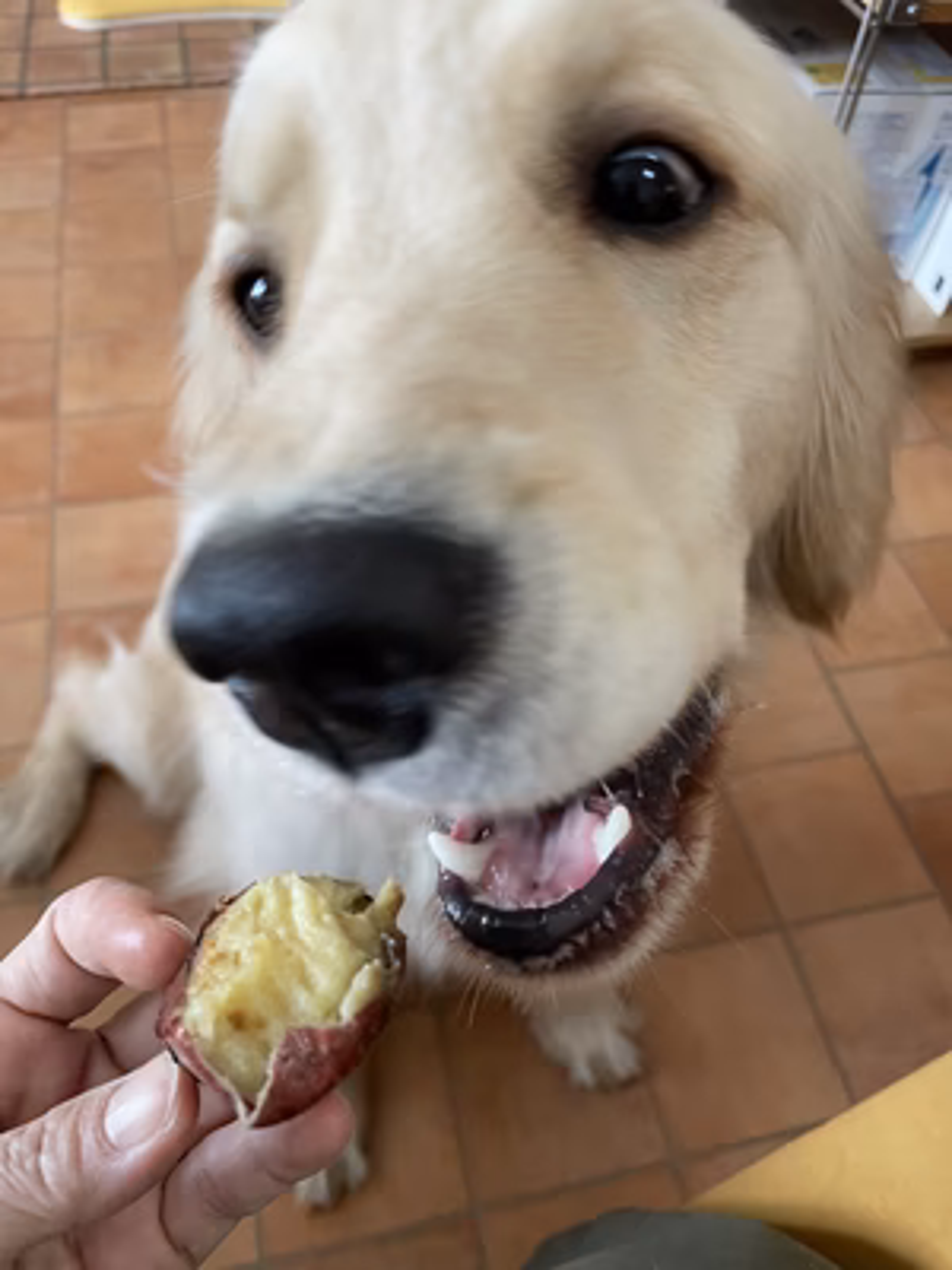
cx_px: 476
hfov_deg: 53.1
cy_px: 635
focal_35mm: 26
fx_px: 953
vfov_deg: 67.3
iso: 125
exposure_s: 1/93
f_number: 1.6
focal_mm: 4.2
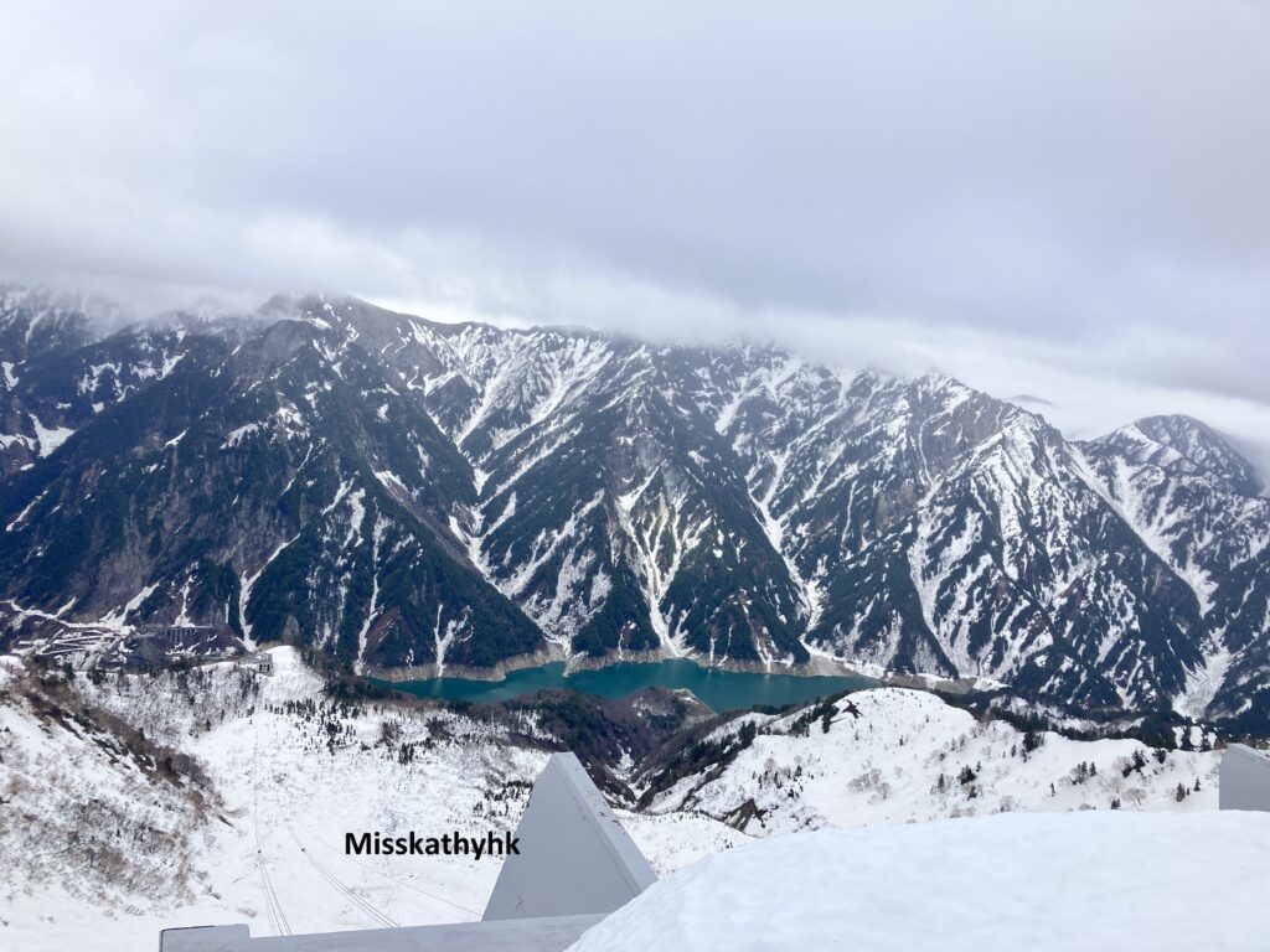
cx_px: 635
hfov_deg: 63.4
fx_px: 1027
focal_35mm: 28
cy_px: 476
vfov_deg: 49.7
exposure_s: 1/979
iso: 32
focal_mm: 3.99
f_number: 1.8
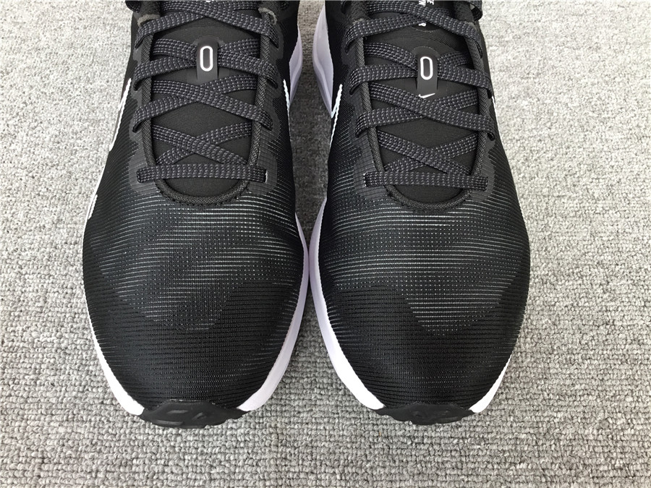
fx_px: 583
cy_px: 244
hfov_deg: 58.4
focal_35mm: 31
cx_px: 326
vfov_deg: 45.4
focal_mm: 3.3
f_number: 2.4
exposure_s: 1/50
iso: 32
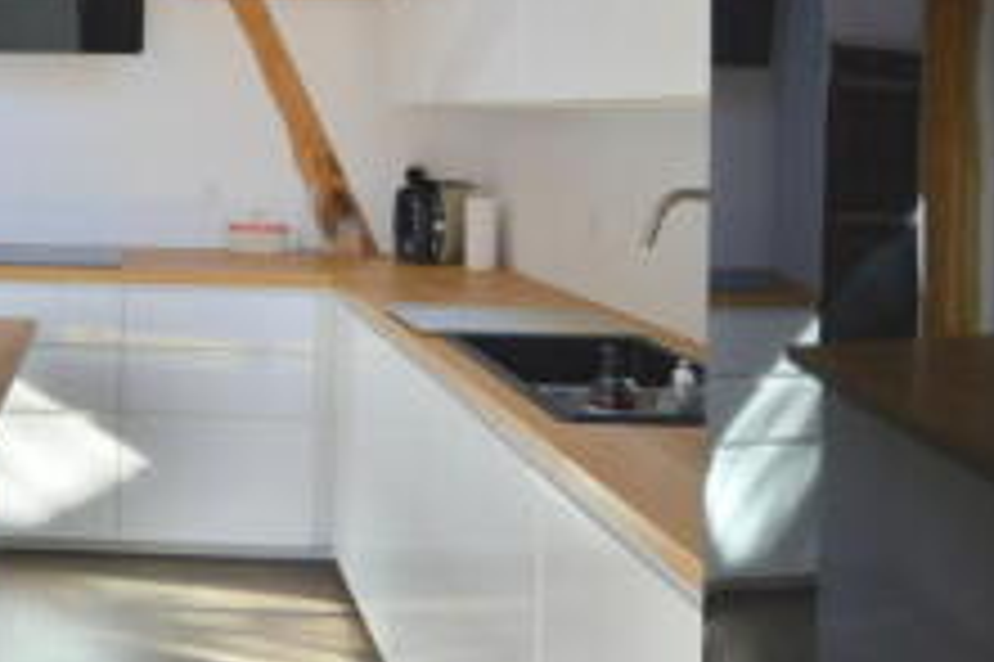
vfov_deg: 30.5
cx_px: 76
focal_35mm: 42
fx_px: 1161
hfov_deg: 42.1
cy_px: 79
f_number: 4
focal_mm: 13
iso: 200
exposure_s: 1/60
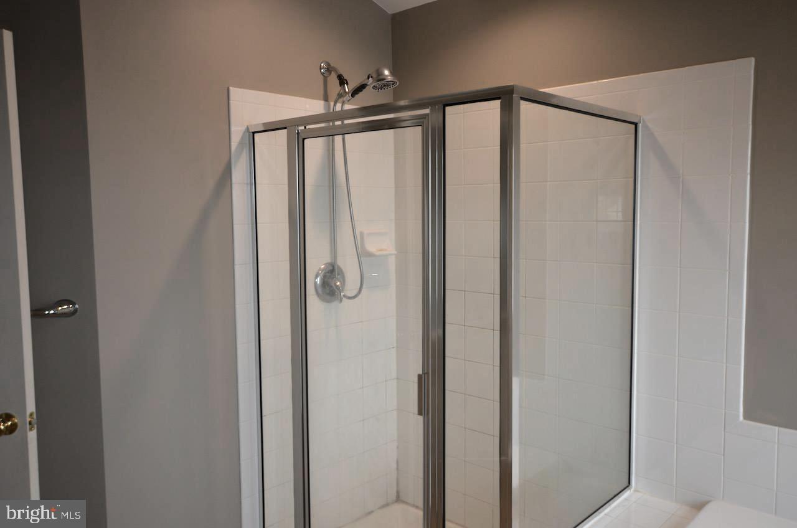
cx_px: 398
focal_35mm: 30
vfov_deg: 43.4
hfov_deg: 62.0
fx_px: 663
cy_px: 264
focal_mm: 20
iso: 400
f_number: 4.5
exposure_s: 1/80
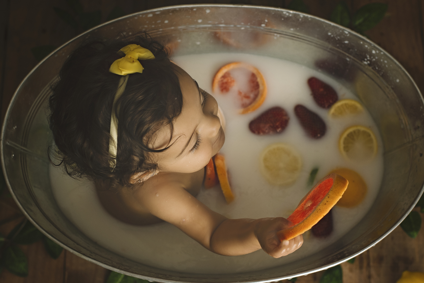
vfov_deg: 25.8
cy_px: 142
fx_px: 618
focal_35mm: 52
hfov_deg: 37.9
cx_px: 212
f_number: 3.5
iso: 400
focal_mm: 35
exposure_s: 1/200
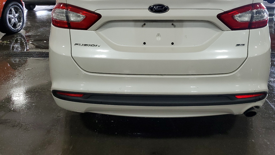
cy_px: 38
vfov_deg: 33.9
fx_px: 248
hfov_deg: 57.8
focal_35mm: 34
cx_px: 158
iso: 93
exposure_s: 1/120
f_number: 1.5
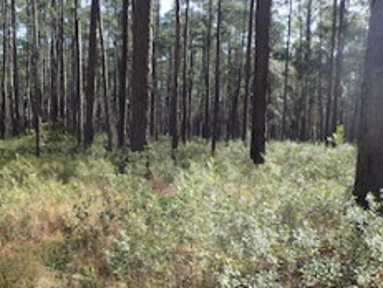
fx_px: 488
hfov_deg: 42.9
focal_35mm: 44
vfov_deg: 32.4
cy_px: 212
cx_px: 178
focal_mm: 4.5
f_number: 2.8
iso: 100
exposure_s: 1/400
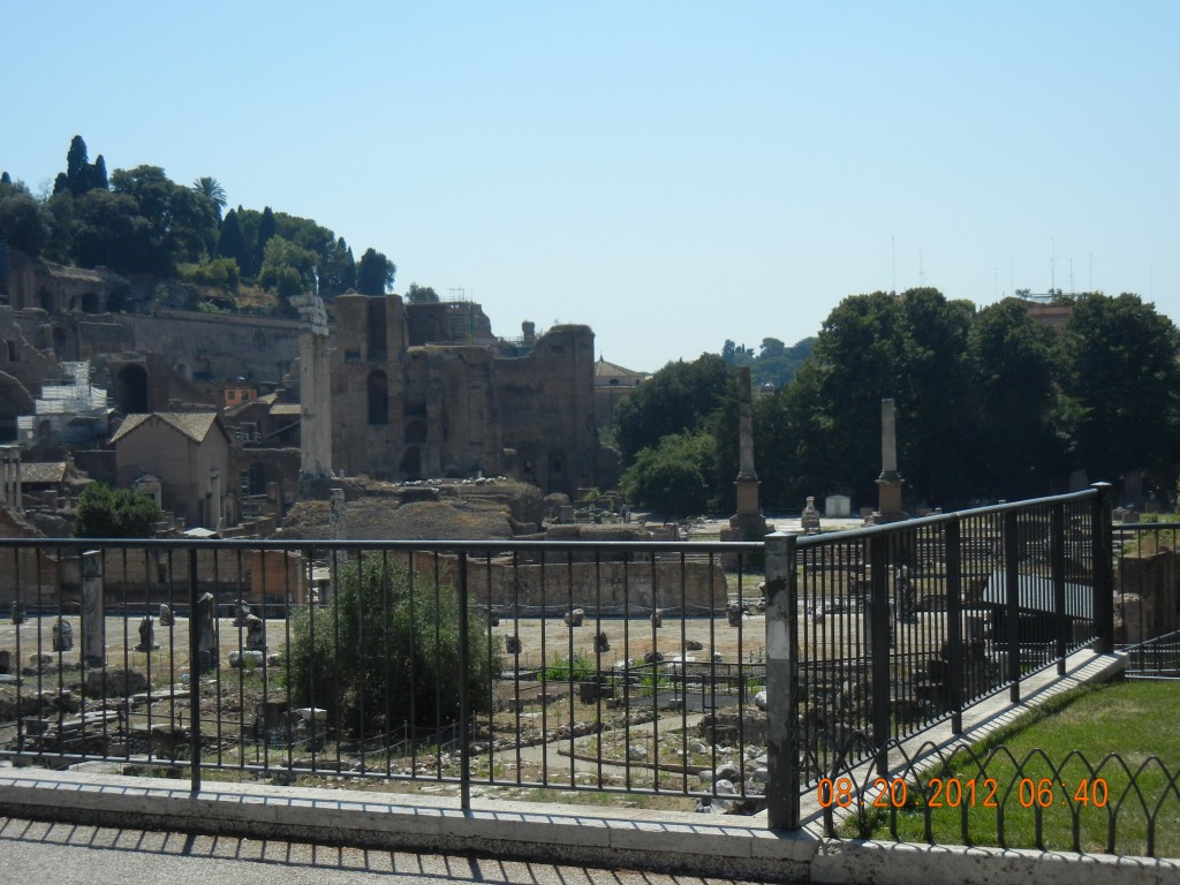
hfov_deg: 32.7
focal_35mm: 59
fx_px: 2011
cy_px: 442
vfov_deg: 24.8
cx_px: 590
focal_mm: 10.6
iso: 160
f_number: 8
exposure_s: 1/360
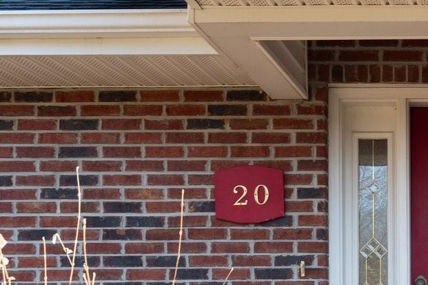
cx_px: 496
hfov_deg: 27.4
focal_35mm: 66
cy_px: 299
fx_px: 784
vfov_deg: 19.8
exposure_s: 1/40
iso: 200
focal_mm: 20
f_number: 8
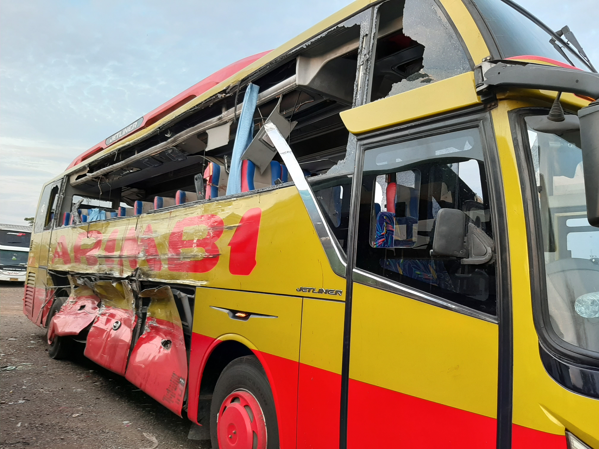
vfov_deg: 53.1
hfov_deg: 67.3
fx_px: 450
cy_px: 224
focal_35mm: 26
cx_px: 300
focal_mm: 3.93
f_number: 1.7
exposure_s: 1/50
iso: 64
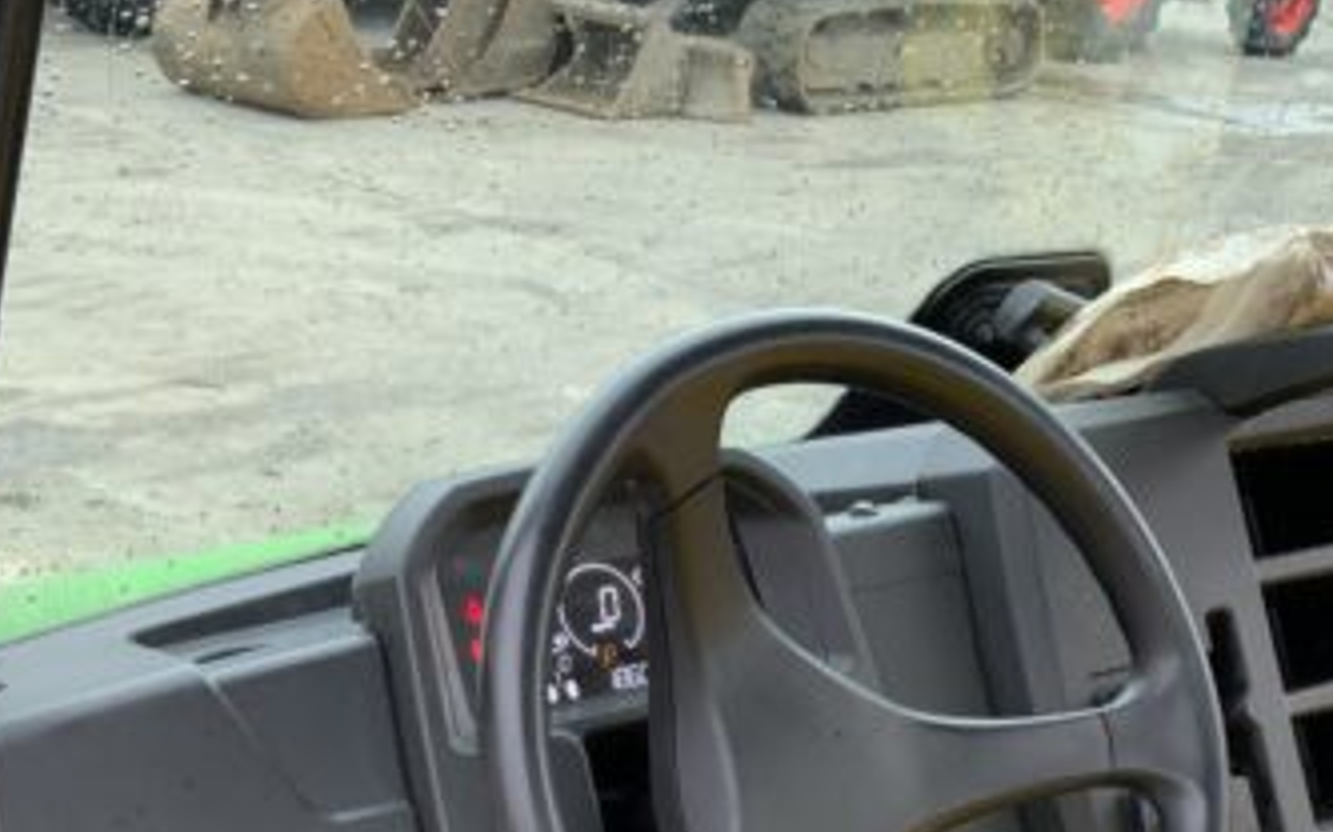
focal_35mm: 59
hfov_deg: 34.4
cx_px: 841
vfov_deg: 20.9
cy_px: 928
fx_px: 2143
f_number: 1.8
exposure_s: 1/122
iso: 40
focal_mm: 3
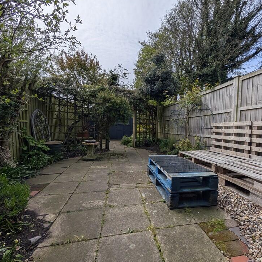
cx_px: 153
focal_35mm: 15
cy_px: 135
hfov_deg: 90.3
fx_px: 128
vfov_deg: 91.1
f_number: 1.7
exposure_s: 1/5848
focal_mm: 2.02
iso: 51
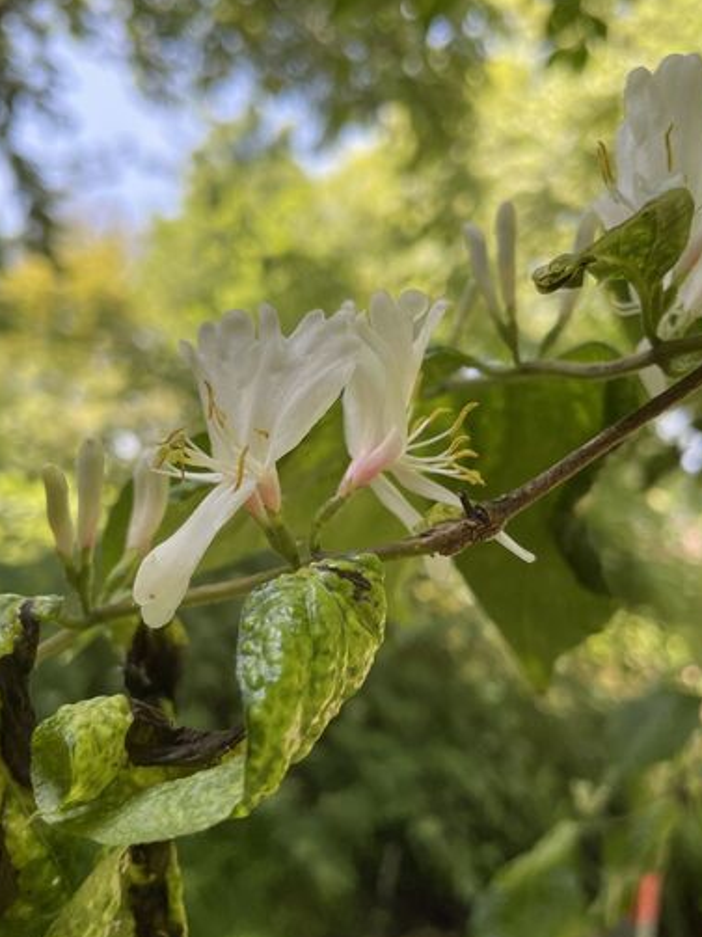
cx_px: 313
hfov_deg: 45.4
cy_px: 481
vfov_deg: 58.4
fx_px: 839
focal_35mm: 31
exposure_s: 1/400
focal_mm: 4.2
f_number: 1.6
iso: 50
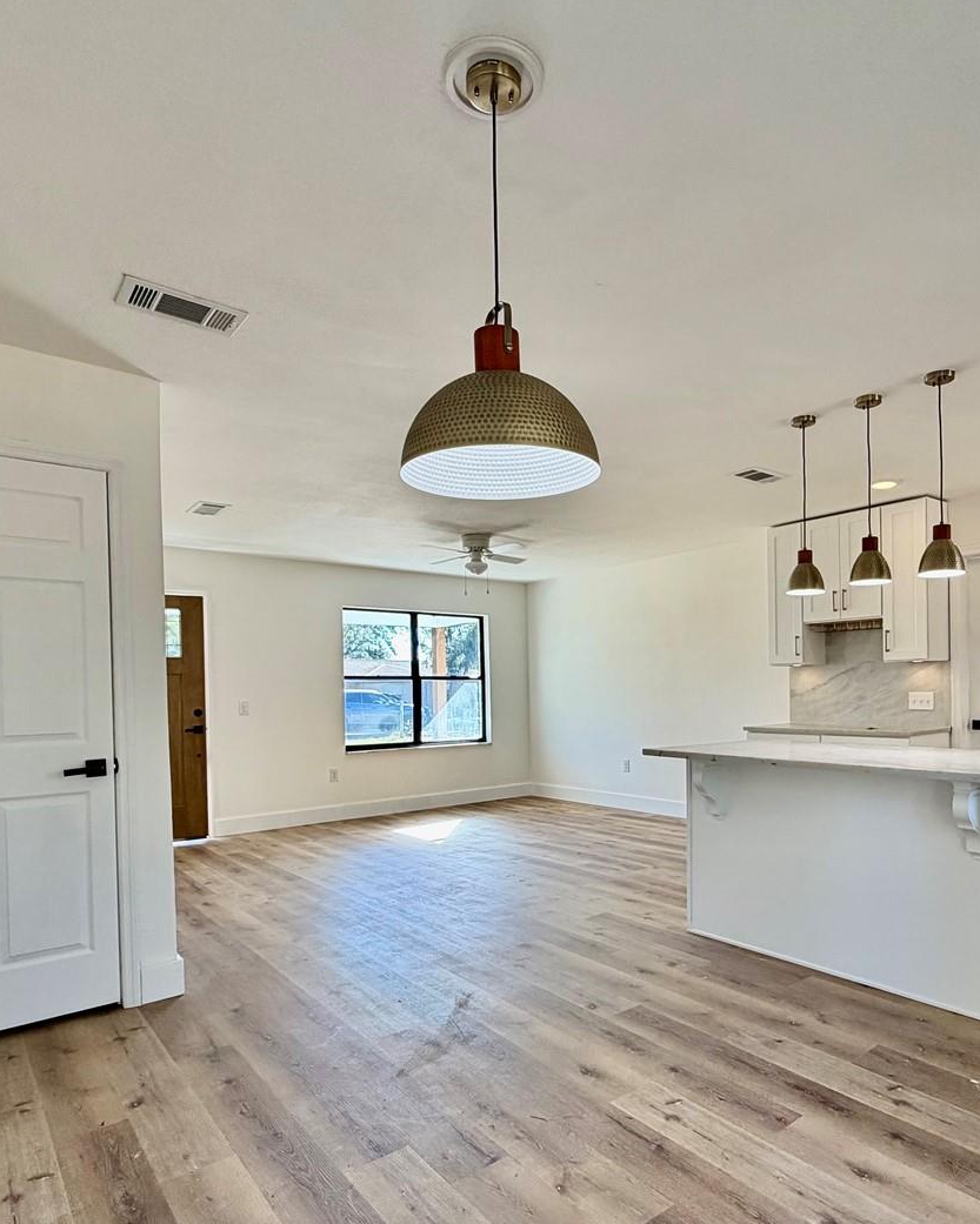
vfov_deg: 77.2
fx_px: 761
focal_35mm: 21
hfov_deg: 65.1
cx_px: 569
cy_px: 697
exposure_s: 1/120
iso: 100
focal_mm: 2.22
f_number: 2.2
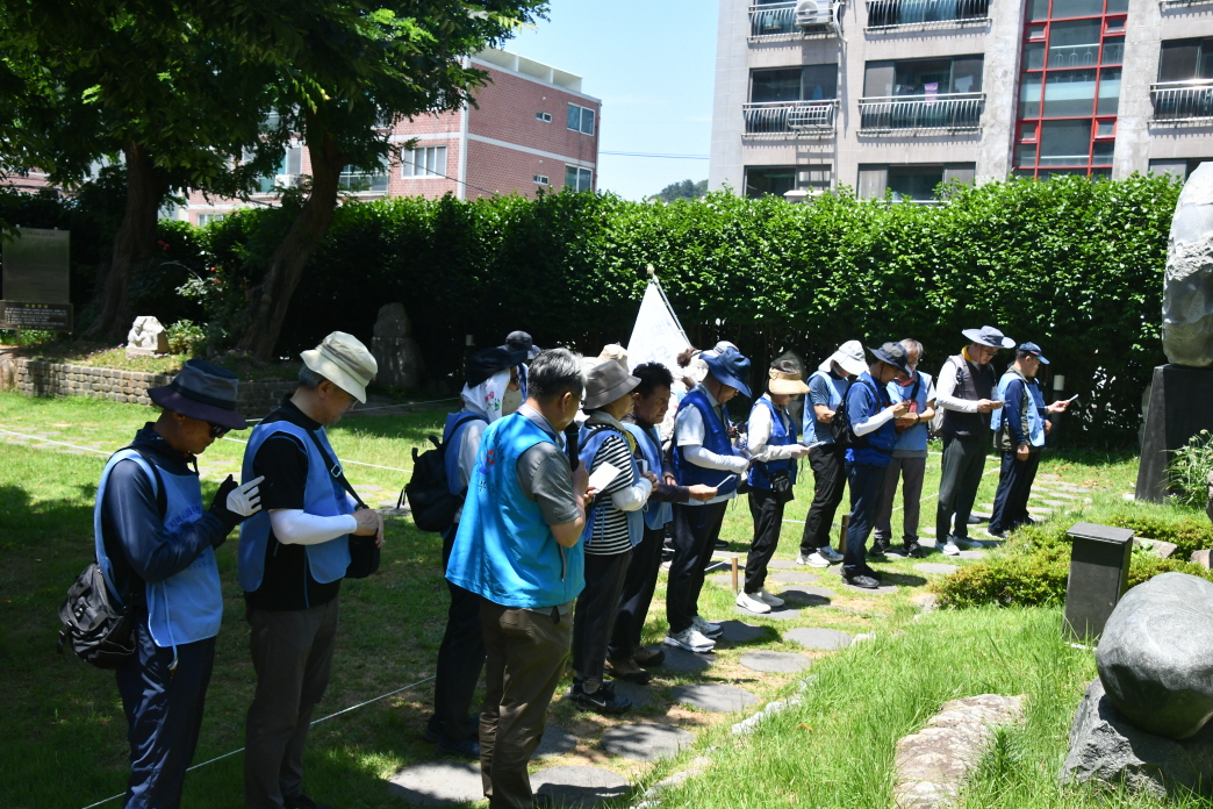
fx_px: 1112
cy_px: 404
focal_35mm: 33
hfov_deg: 57.2
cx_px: 606
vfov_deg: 40.0
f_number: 9
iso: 800
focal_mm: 22
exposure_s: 1/320
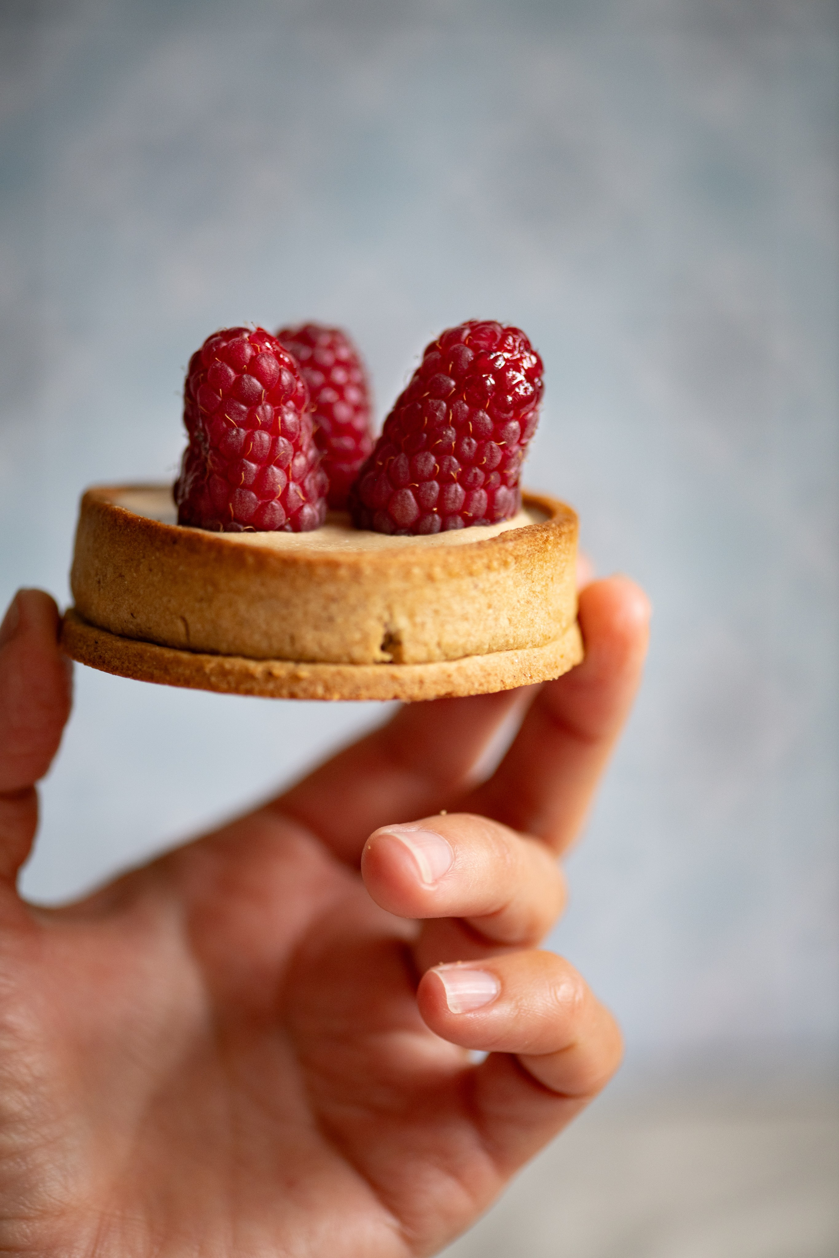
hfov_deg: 13.0
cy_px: 629
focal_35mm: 105
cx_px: 420
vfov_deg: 19.5
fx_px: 3670
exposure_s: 1/200
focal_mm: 105
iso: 400
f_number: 3
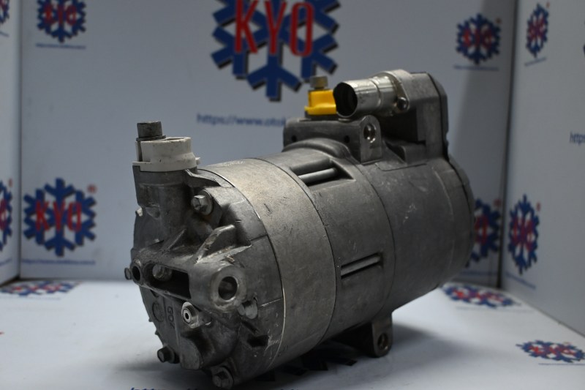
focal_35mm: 38
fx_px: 609
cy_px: 195
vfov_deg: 35.5
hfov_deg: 51.3
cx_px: 292
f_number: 4.2
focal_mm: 25
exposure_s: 1/125
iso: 800
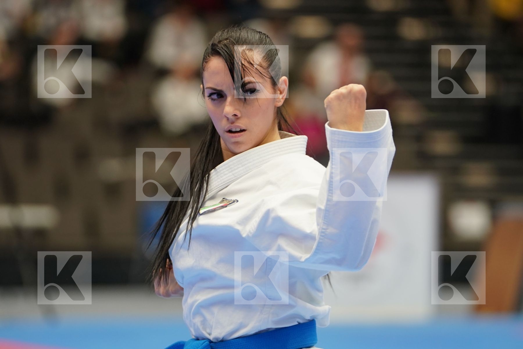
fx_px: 3588
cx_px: 262
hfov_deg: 8.3
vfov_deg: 5.6
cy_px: 174
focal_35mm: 247
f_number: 2.8
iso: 800
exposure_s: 1/320
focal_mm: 165
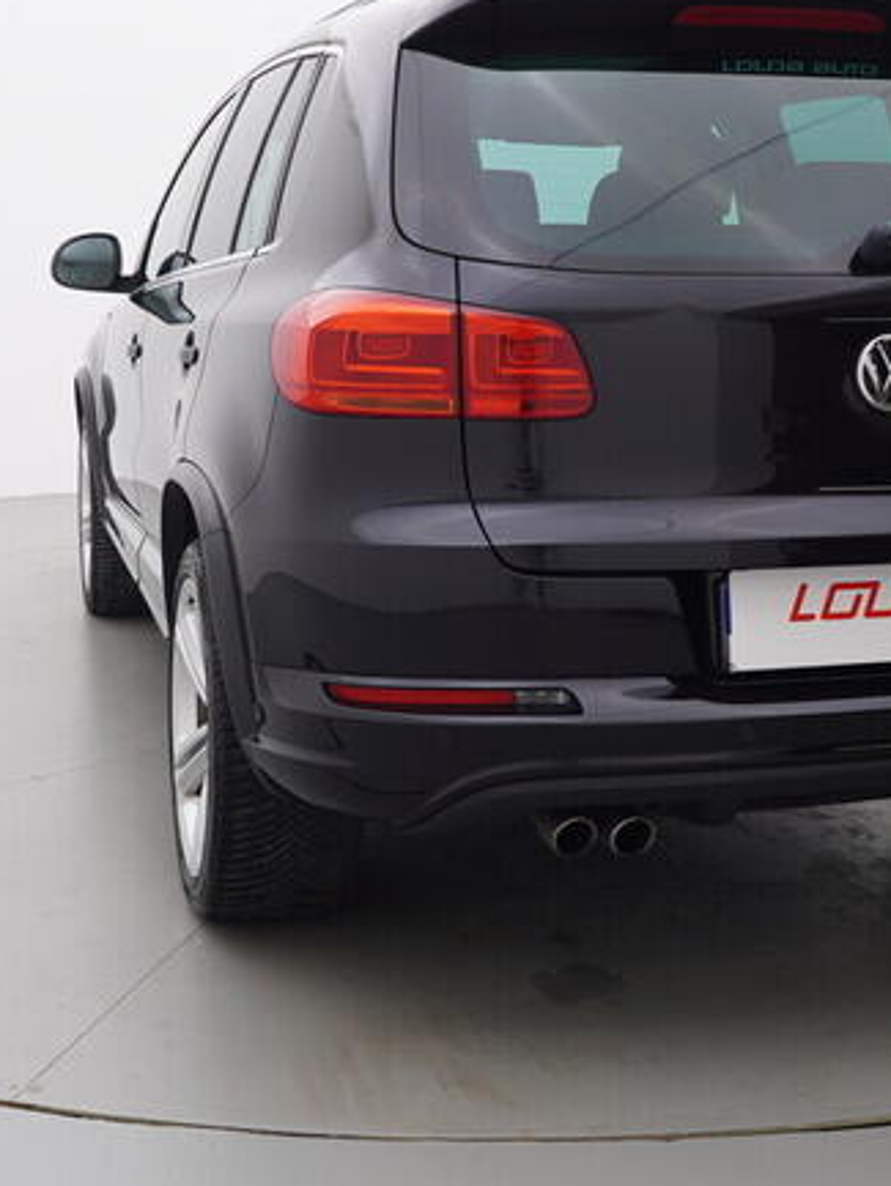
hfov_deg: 28.5
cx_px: 447
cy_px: 482
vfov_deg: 37.3
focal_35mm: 51
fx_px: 1754
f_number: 5
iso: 200
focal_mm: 15
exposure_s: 1/80
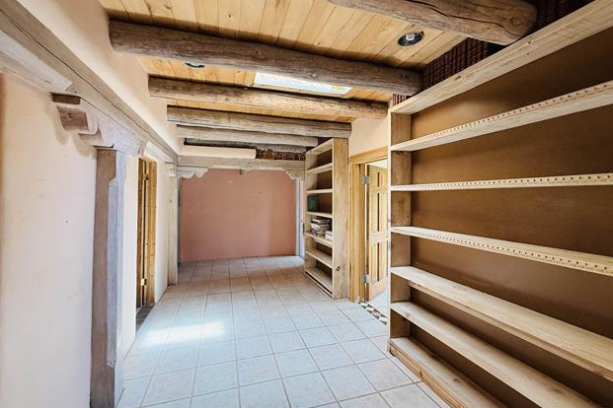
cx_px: 299
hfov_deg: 100.4
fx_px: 255
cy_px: 192
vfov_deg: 77.3
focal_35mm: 15
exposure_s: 1/99
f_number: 2.2
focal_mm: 2.22
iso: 160
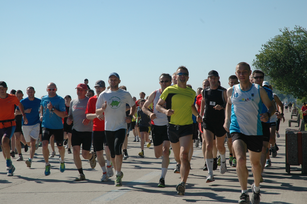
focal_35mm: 105
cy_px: 102
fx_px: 895
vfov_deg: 13.0
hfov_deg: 19.5
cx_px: 154
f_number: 10
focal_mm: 70
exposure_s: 1/400
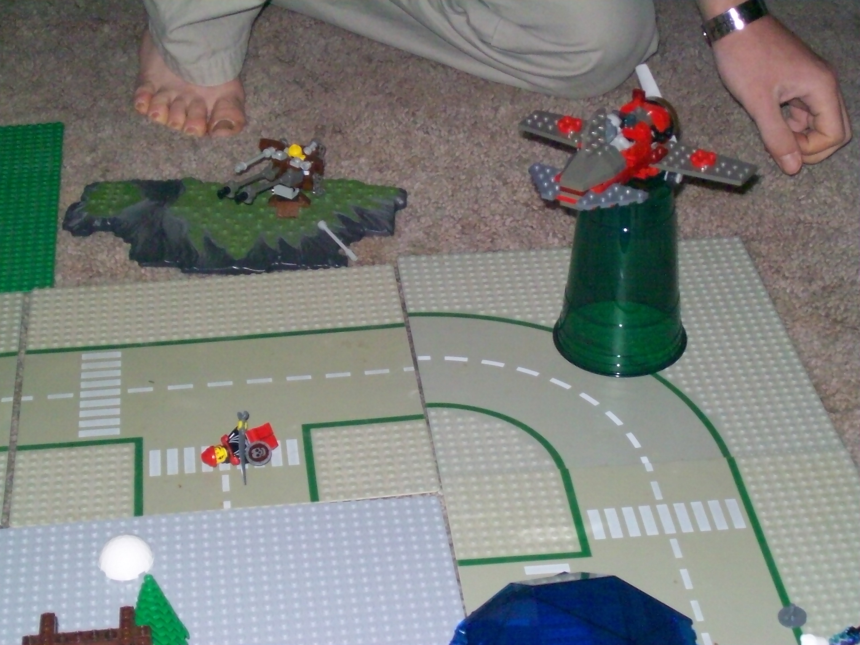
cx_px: 430
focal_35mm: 70
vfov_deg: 21.0
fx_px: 1739
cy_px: 322
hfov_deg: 27.8
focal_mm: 11.6
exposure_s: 1/194
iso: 200
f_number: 3.8
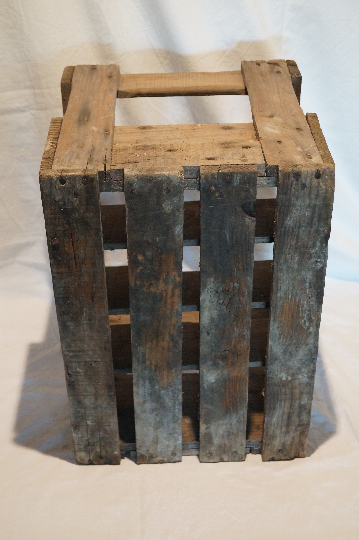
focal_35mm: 52
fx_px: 780
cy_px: 270
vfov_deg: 38.2
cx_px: 180
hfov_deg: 25.9
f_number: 5
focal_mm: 35
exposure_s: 1/60
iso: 2000
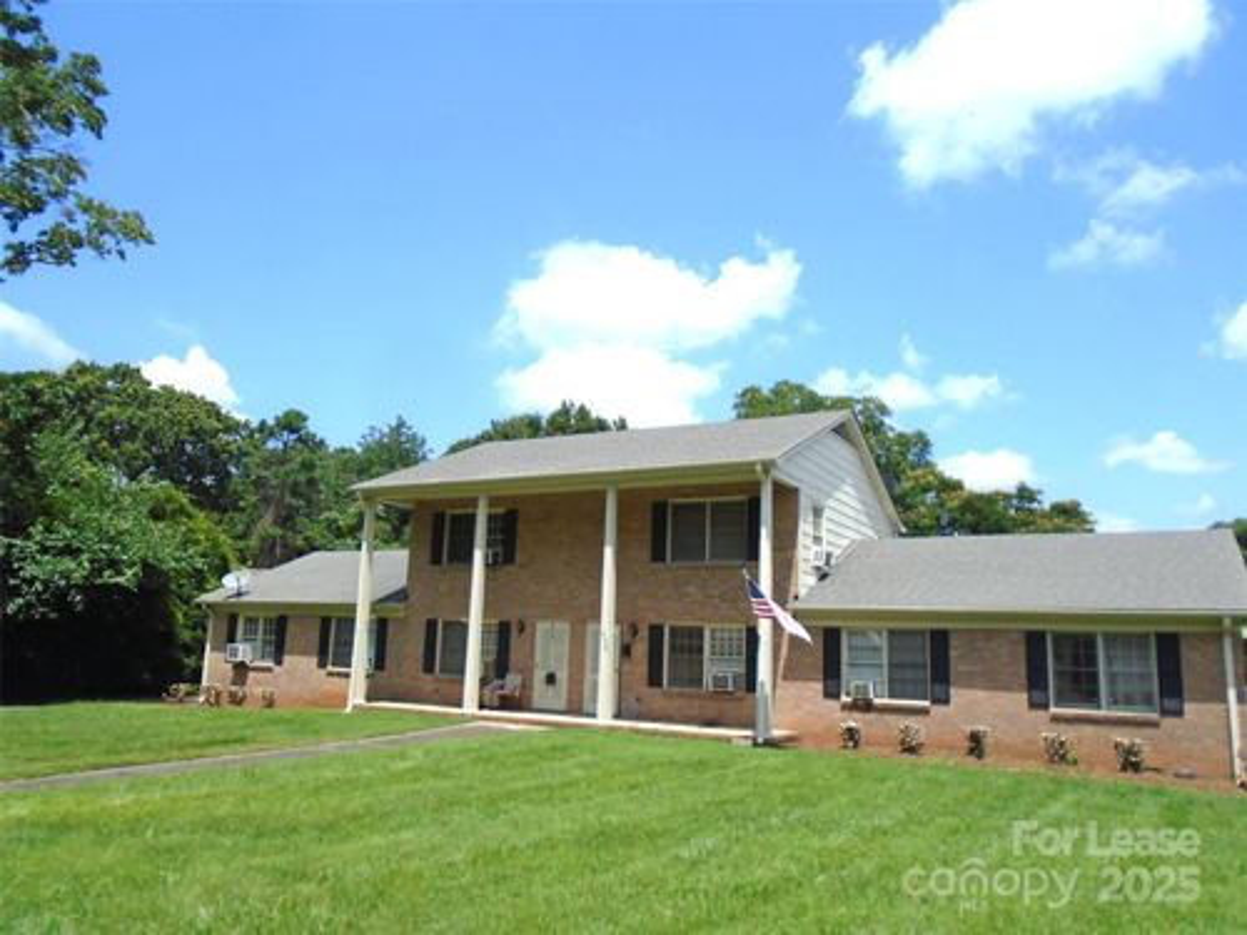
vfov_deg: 53.1
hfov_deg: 67.3
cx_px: 624
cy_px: 468
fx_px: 937
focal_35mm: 26
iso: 100
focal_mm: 4.6
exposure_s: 1/250
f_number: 8
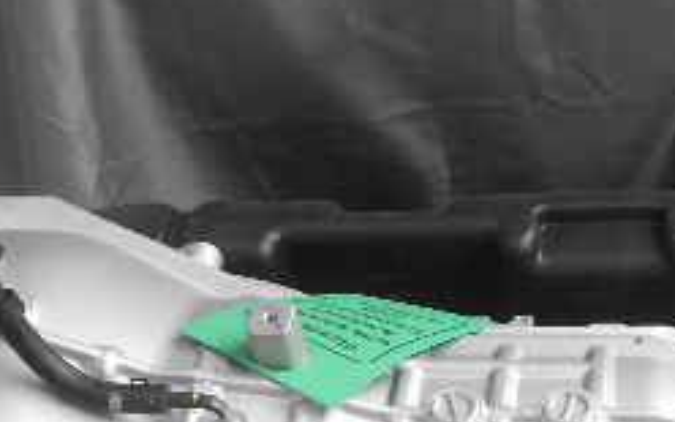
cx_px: 476
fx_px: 1306
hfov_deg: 28.7
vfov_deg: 16.6
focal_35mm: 71
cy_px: 640
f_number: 3.5
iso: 80
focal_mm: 4.6
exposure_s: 1/10
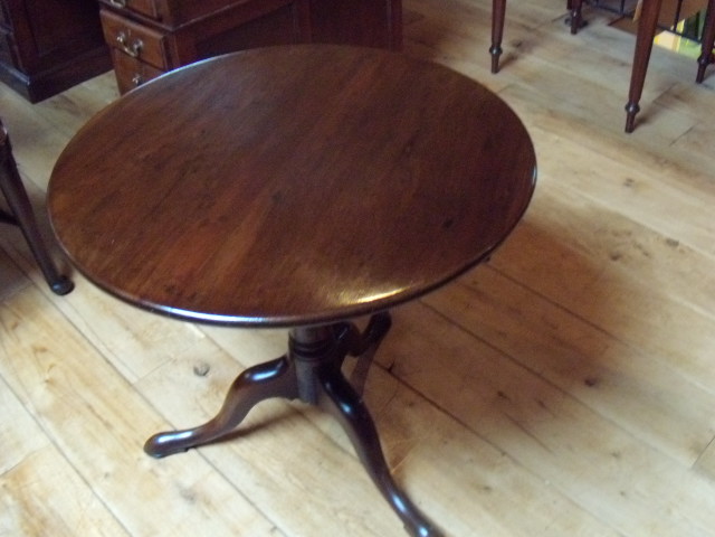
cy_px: 268
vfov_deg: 39.7
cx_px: 358
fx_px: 744
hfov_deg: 51.4
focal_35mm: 36
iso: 640
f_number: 3.6
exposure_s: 1/8
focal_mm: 6.4
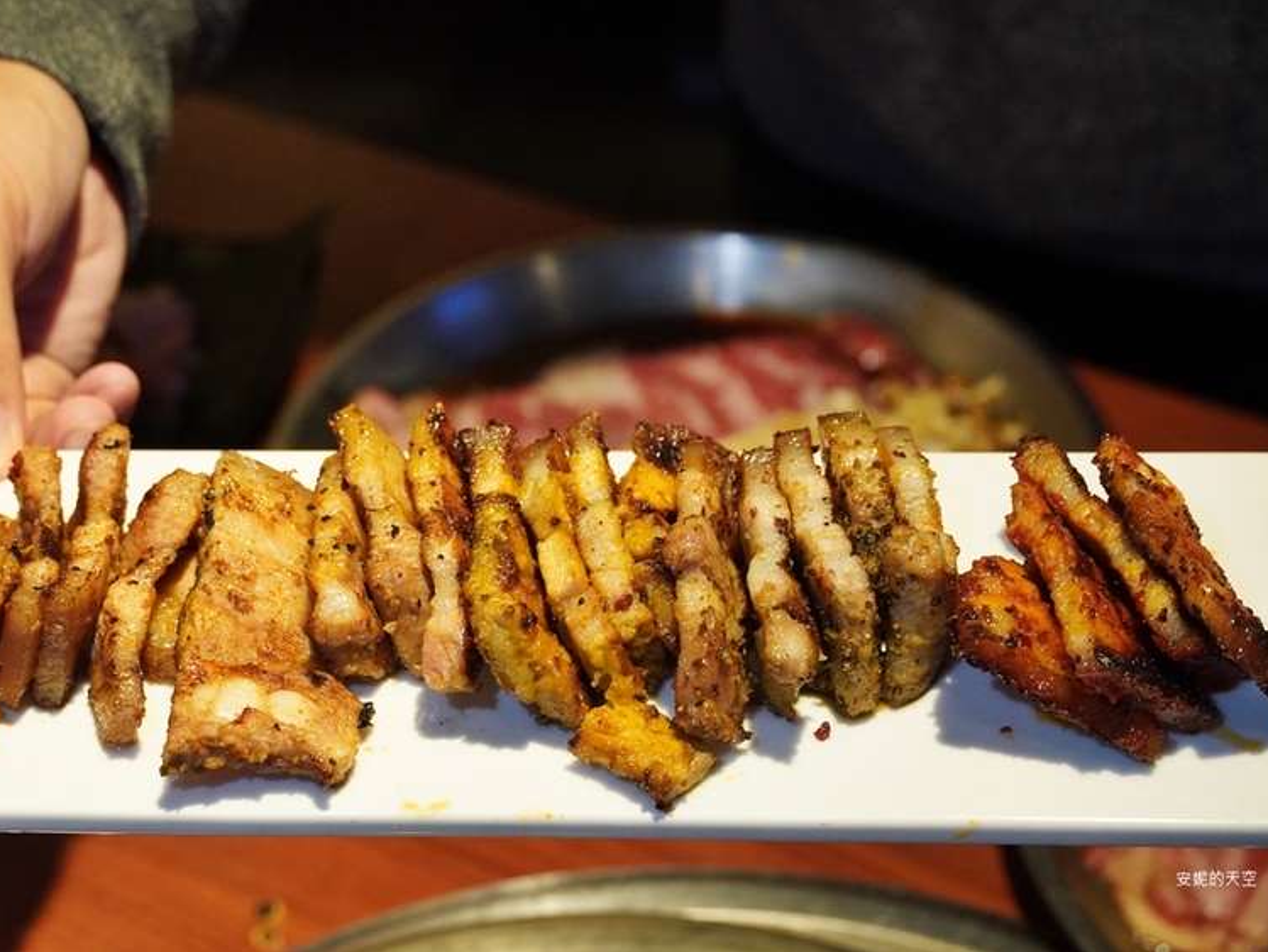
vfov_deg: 15.3
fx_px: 3537
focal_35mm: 97
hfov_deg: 20.3
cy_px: 476
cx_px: 569
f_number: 5.6
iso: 3200
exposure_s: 1/50
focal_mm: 59
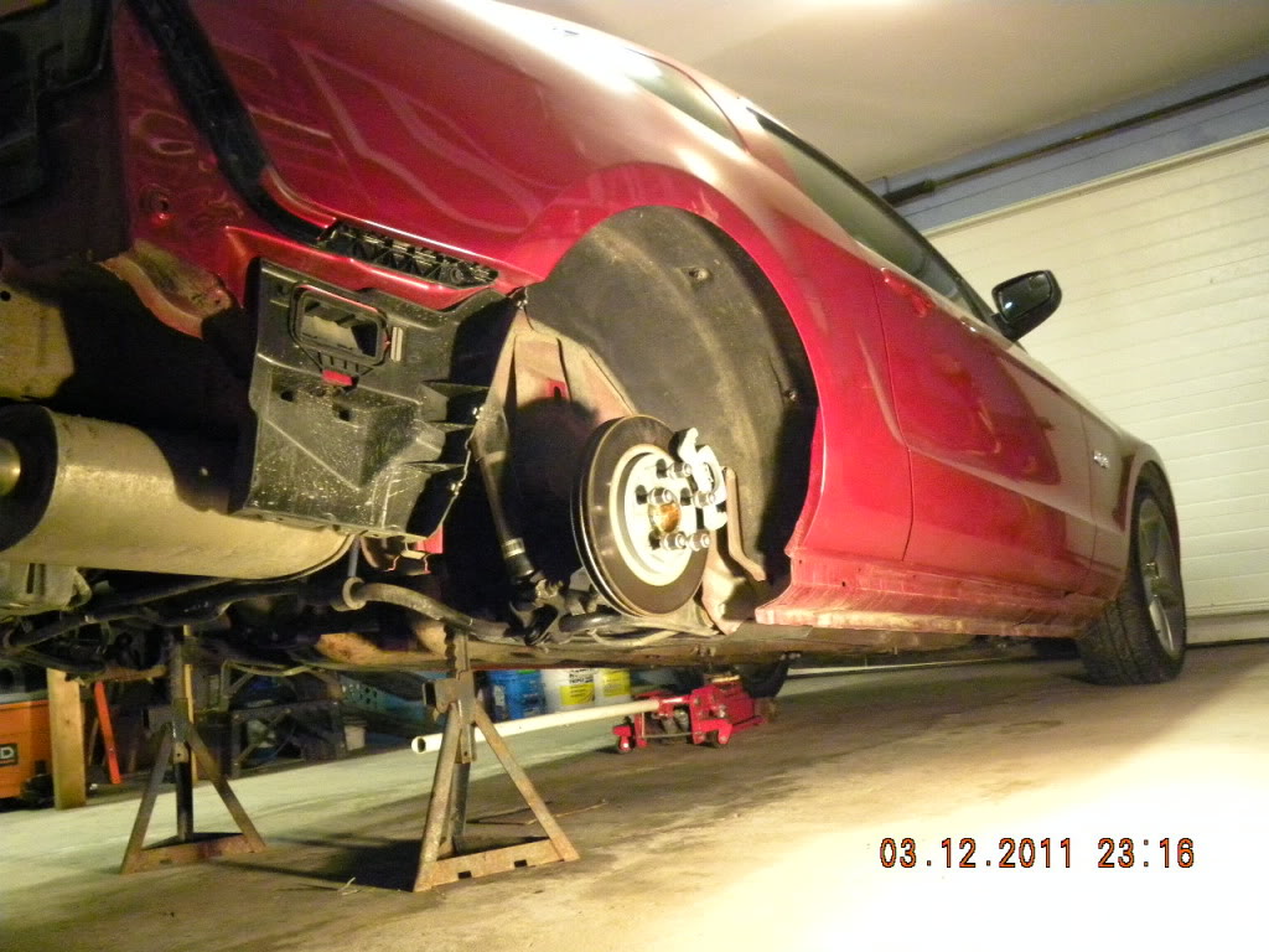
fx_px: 1210
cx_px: 634
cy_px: 476
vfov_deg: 42.9
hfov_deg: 55.4
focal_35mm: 33
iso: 800
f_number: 2.8
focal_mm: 5.9
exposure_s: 1/61
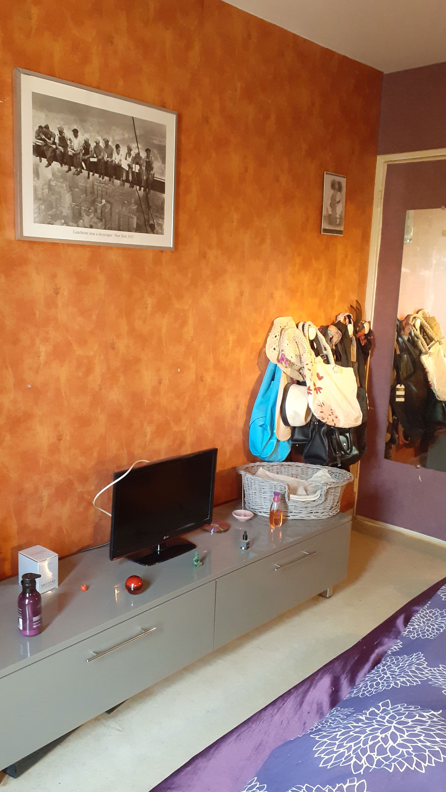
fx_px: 631
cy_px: 402
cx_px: 161
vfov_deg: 64.3
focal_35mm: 30
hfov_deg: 38.6
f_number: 1.9
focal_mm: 3.6
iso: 250
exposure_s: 1/25
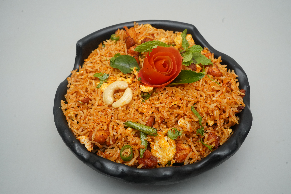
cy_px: 97
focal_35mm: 33
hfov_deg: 57.2
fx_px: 267
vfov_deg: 40.0
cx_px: 146
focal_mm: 33
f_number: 13
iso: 2000
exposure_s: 1/100
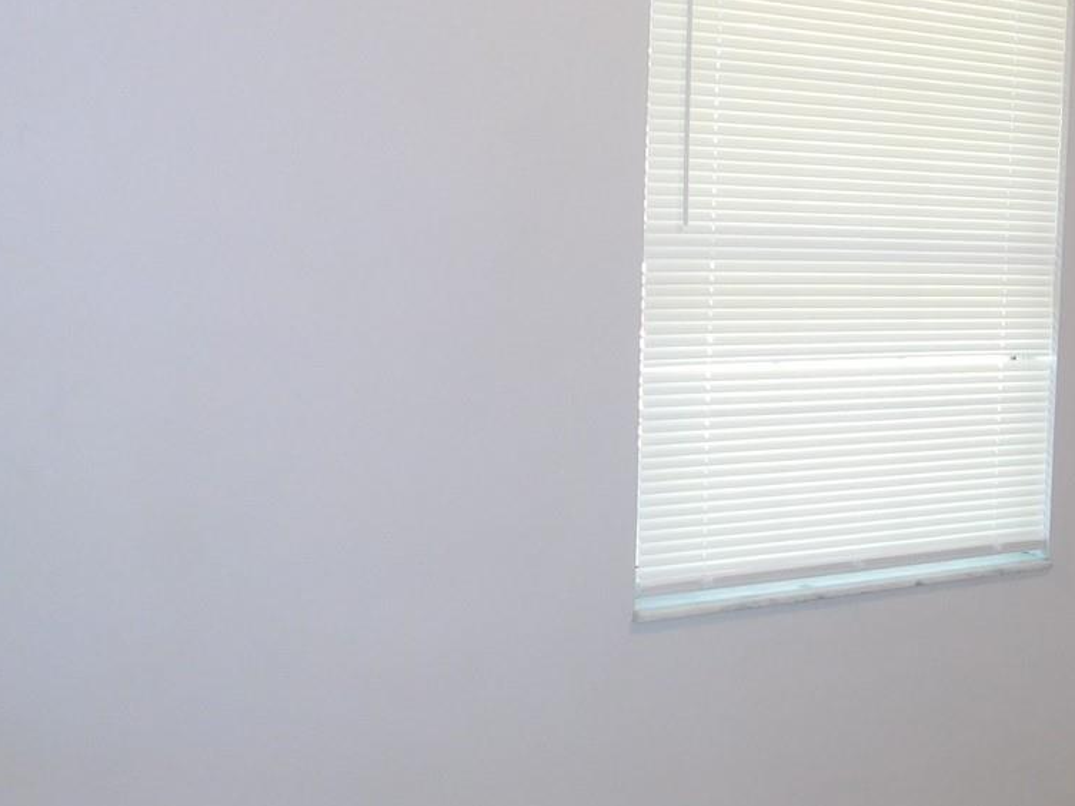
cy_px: 348
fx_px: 1584
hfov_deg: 34.3
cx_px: 1066
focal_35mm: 51
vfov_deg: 28.5
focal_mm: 4.1
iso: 200
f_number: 3
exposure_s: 1/30
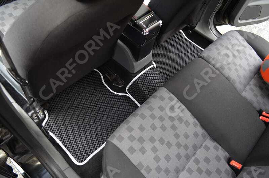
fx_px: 201
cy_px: 89
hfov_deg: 67.5
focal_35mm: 27
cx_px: 134
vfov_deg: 47.7
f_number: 3.5
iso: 800
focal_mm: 18
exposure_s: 1/40
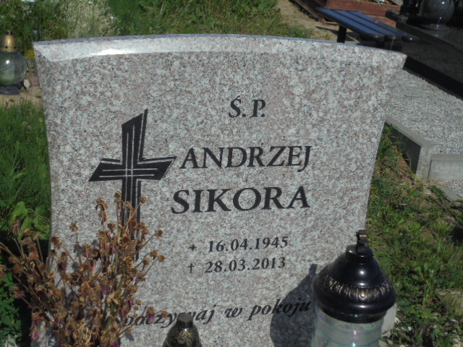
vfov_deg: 26.1
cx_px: 232
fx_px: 749
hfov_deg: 34.3
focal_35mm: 56
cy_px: 174
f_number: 16.4
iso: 100
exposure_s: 1/160
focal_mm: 10.1
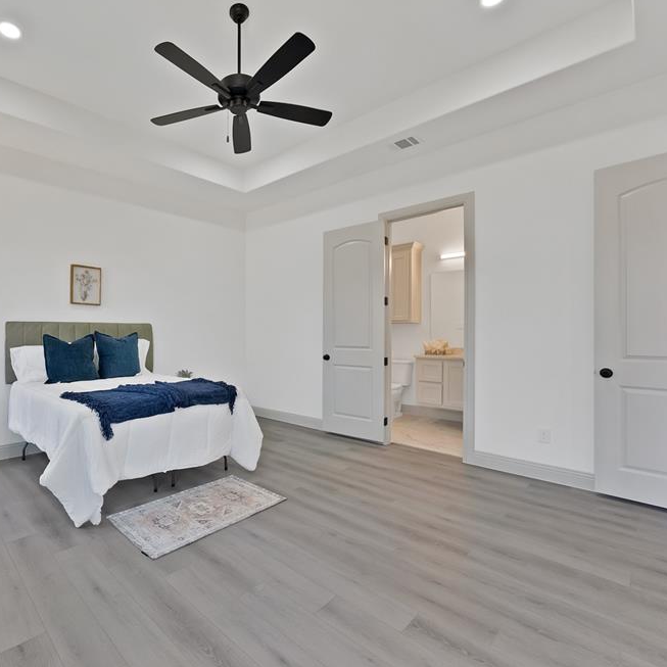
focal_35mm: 16
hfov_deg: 85.6
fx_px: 349
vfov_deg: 87.4
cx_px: 247
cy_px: 339
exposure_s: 1/40
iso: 6400
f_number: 9
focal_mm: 12
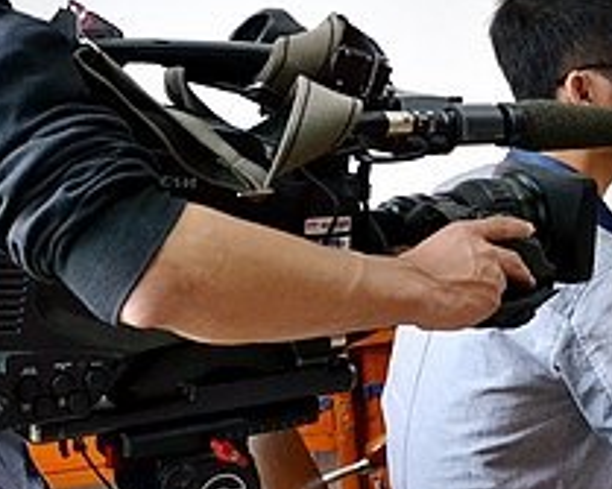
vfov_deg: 18.7
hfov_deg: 23.1
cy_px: 82
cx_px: 527
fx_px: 1466
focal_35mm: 81
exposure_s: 1/80
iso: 1600
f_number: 6.3
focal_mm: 20
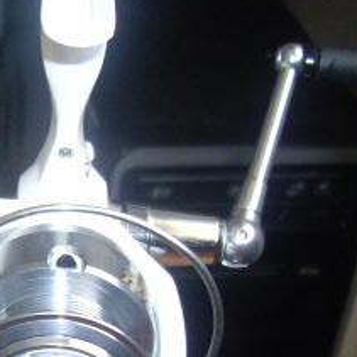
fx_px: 1190
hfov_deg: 16.6
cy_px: 332
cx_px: -30
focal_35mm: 102
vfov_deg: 16.8
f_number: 2.8
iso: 400
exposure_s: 1/40
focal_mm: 7.9
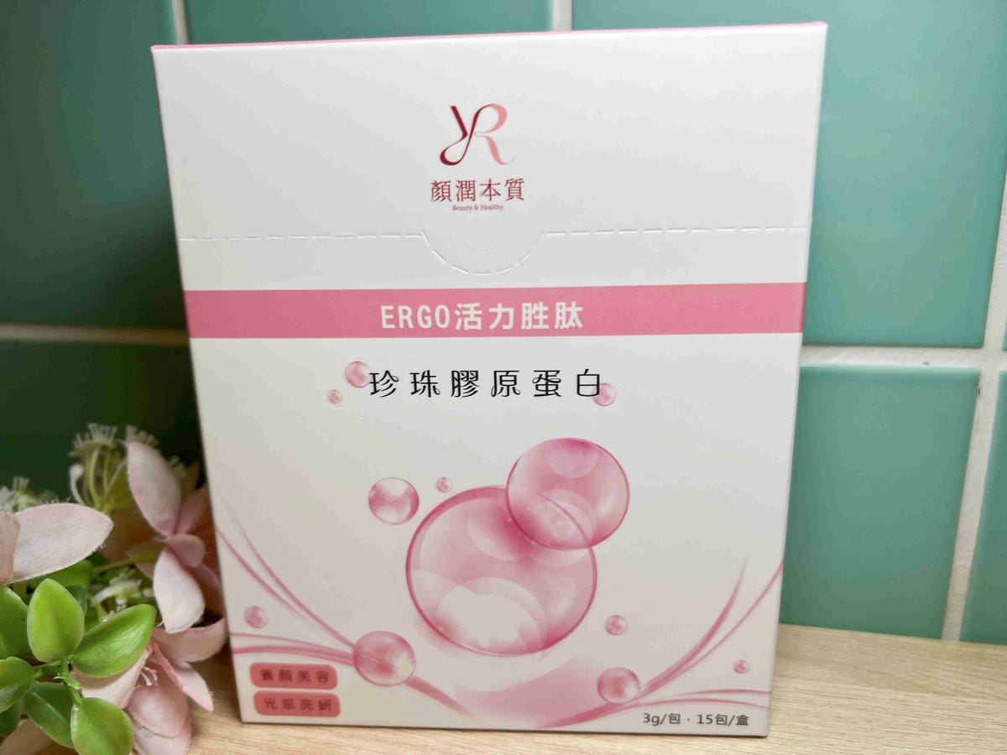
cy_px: 378
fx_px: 756
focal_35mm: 26
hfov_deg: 67.3
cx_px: 504
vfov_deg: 53.1
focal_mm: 5.7
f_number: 1.5
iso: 50
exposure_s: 1/367
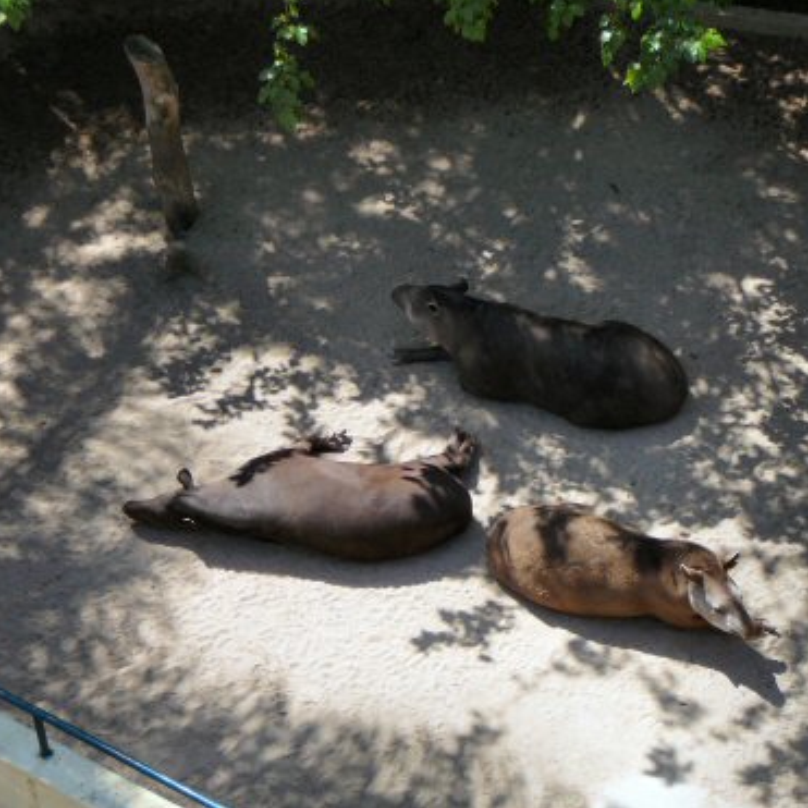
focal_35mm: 125
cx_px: 451
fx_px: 3301
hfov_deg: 14.0
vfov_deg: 14.0
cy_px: 402
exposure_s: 1/320
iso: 80
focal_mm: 15.6
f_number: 3.9
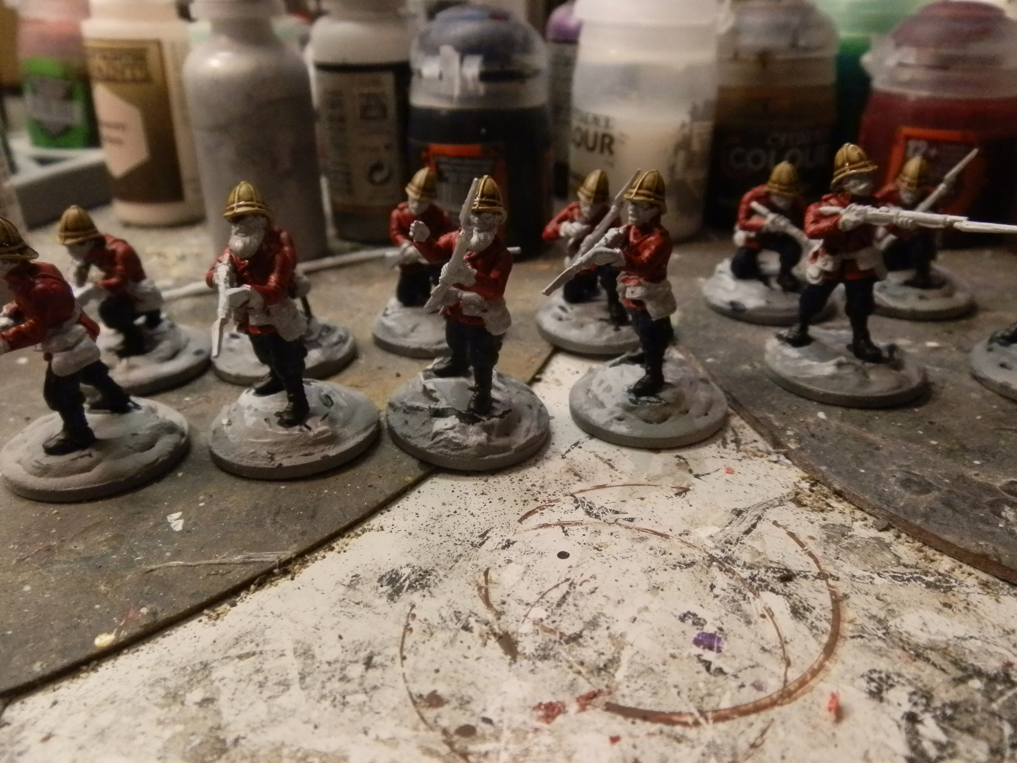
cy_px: 382
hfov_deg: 63.4
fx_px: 823
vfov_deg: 49.7
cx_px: 508
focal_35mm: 28
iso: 400
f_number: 3.1
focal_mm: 5
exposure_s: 1/200
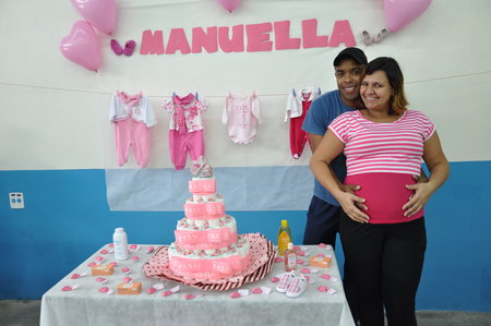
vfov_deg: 41.6
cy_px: 163
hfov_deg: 59.5
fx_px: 429
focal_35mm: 32
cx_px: 246
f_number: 5.6
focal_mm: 21
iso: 400
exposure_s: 1/30
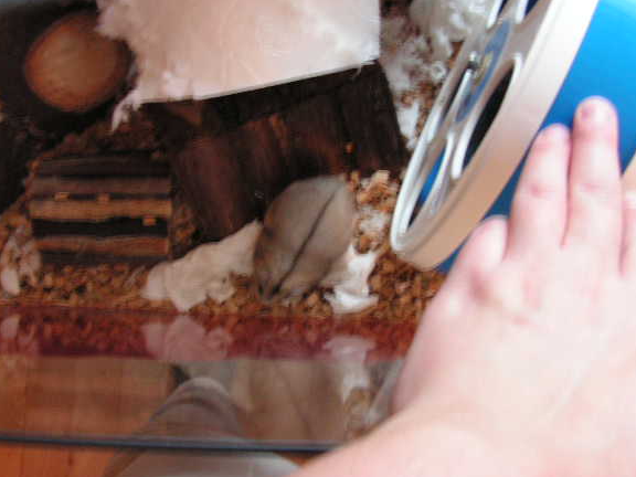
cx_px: 290
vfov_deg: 36.0
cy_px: 227
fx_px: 735
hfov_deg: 46.7
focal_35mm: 40
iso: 200
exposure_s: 1/1.6
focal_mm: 6
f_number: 3.2
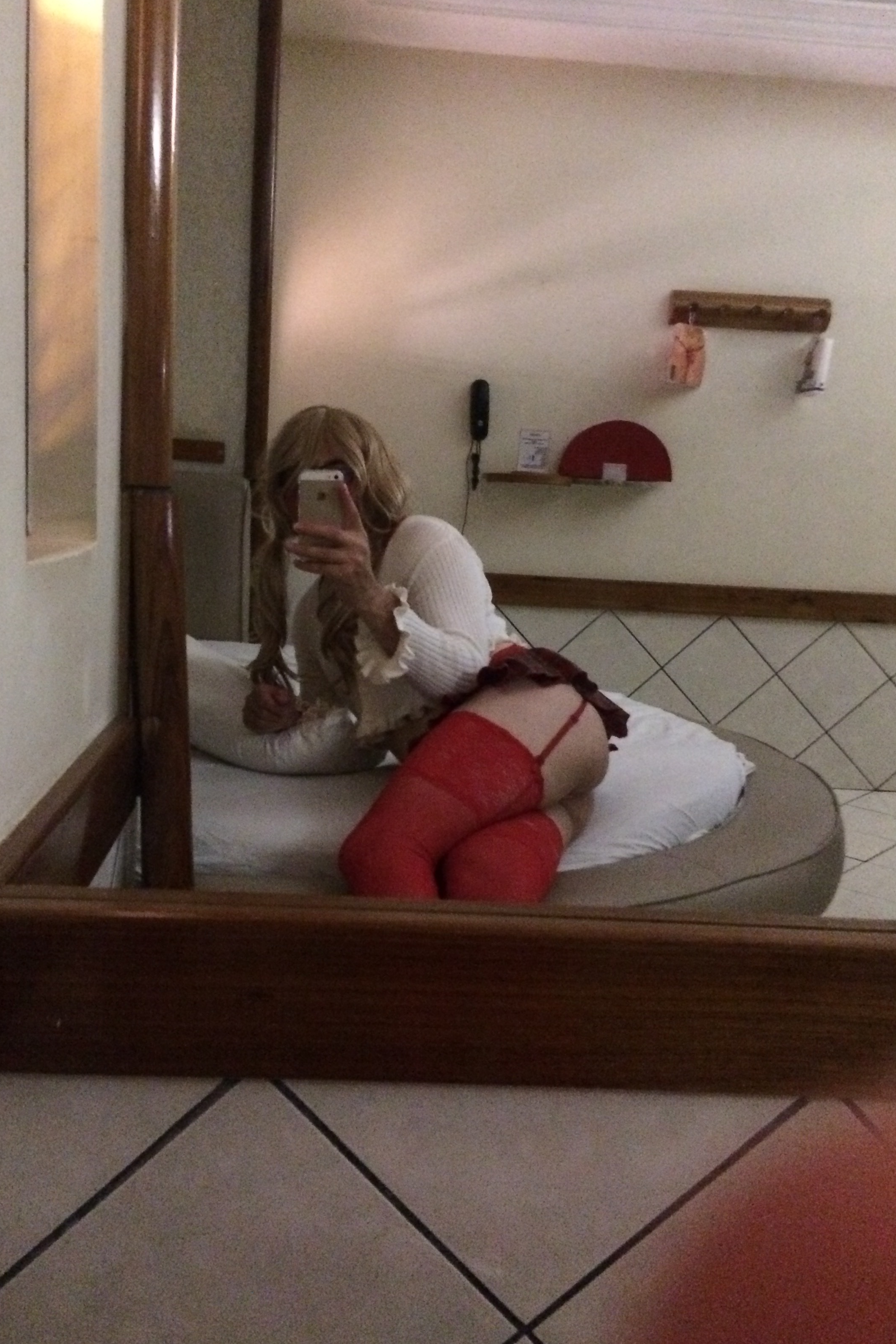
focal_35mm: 31
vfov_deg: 60.3
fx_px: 1157
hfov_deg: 42.3
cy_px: 674
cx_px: 399
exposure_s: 1/15
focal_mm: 4.15
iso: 640
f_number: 2.2
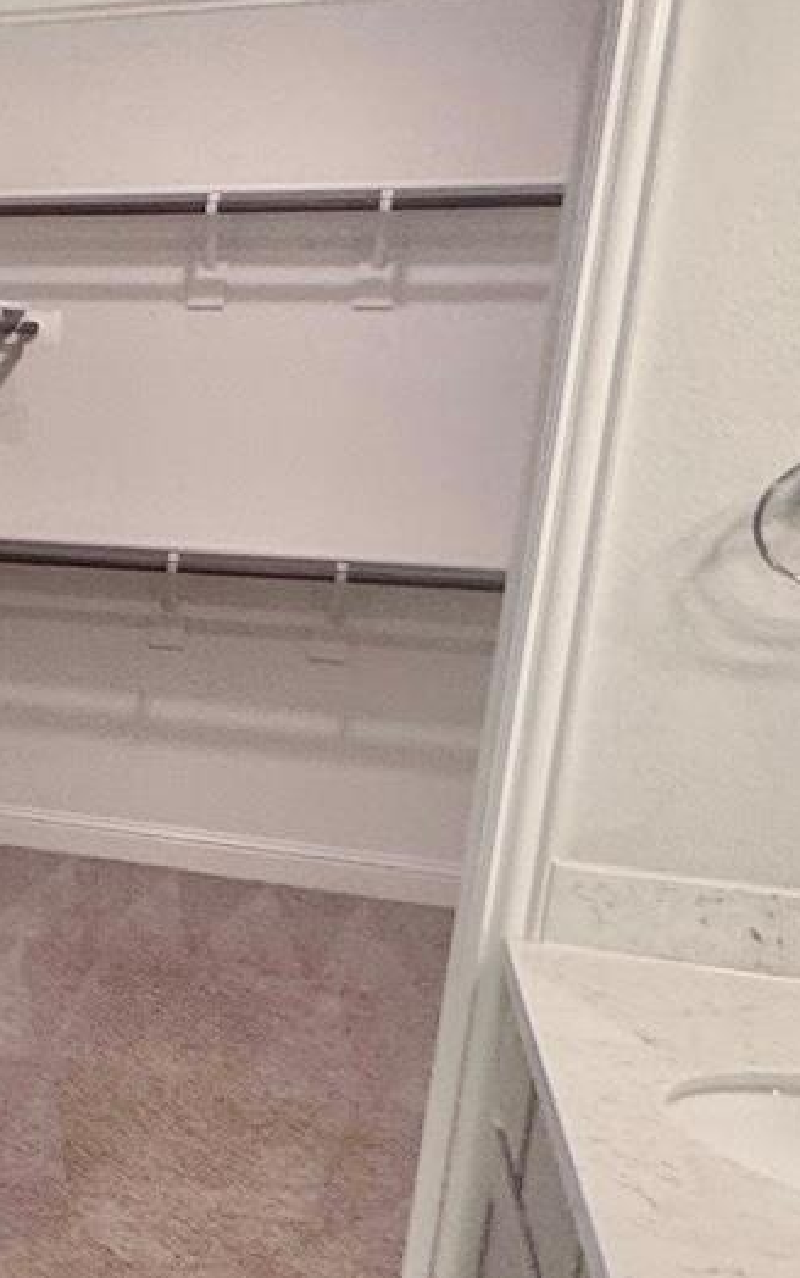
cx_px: -1061
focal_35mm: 58
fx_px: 2021
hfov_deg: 14.9
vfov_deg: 35.1
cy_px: 690
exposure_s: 1/60
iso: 200
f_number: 2.2
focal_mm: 2.22
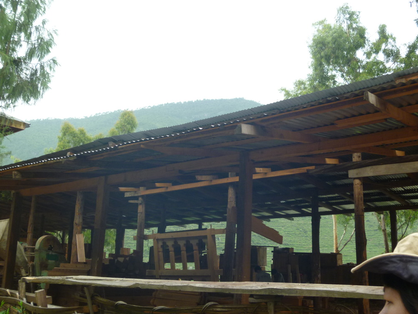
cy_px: 157
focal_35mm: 36
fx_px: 435
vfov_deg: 39.7
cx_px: 213
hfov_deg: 51.4
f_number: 3.5
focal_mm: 6.3
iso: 125
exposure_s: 1/250
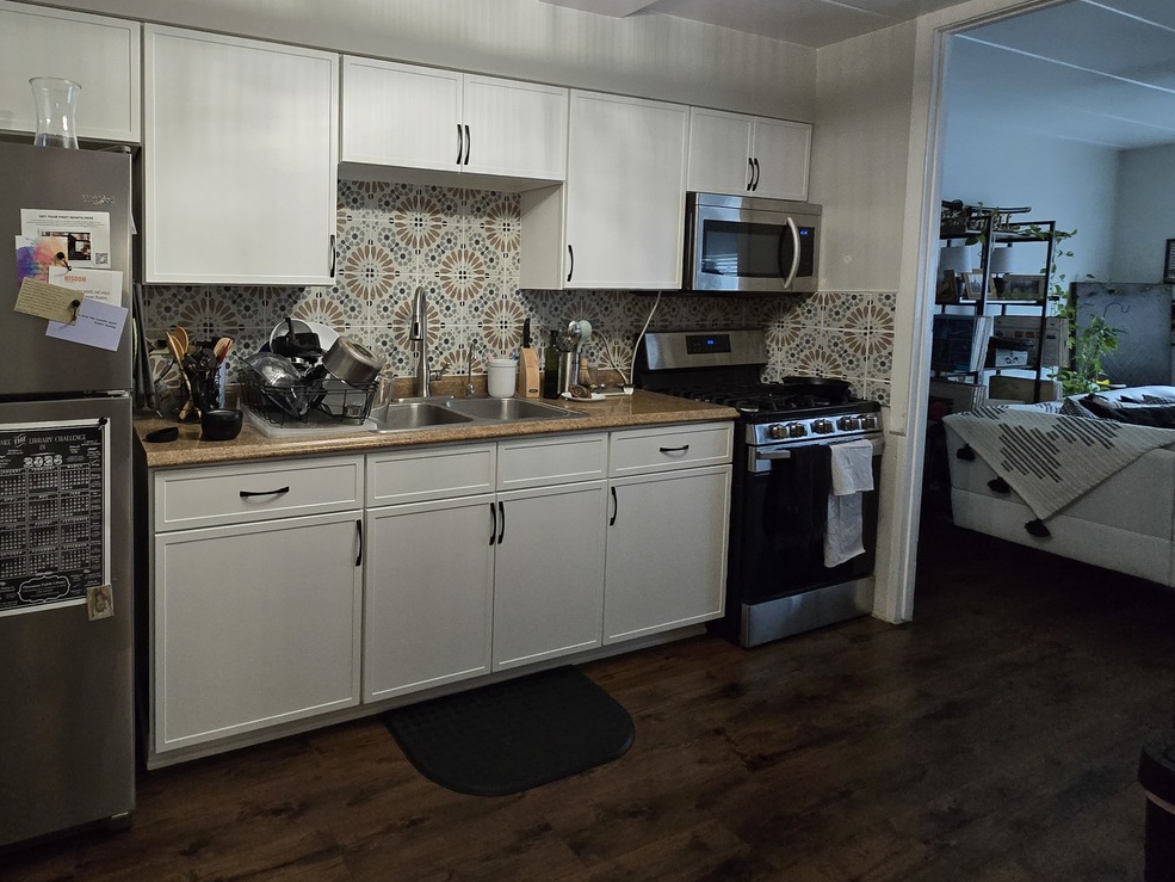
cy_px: 328
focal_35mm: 19
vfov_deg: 67.6
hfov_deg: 81.7
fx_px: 645
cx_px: 389
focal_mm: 2.2
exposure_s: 1/60
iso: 640
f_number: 2.2
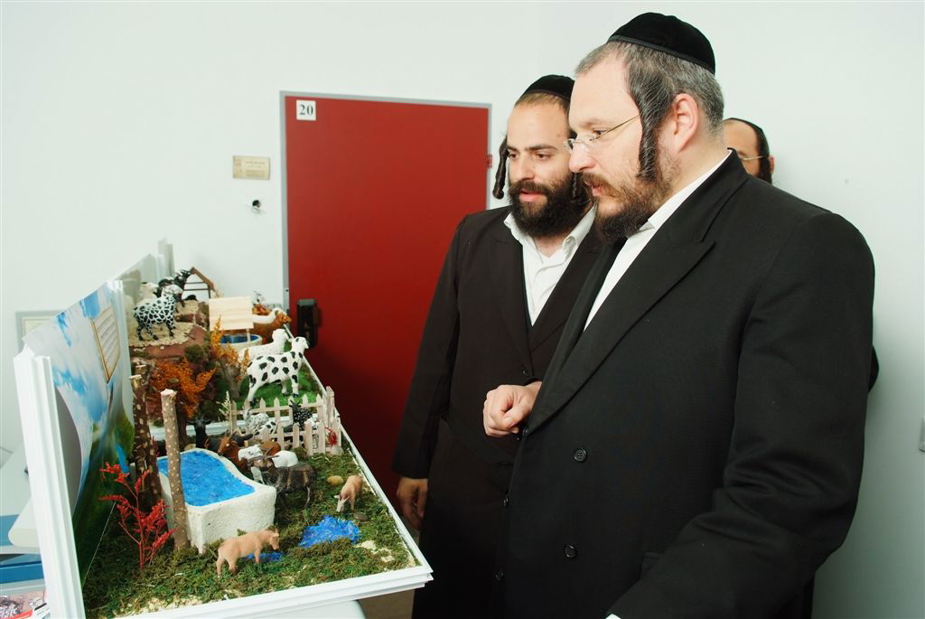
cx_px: 462
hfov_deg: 69.3
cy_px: 310
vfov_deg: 49.7
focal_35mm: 26
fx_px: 669
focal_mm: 17
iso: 500
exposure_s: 1/125
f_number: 5
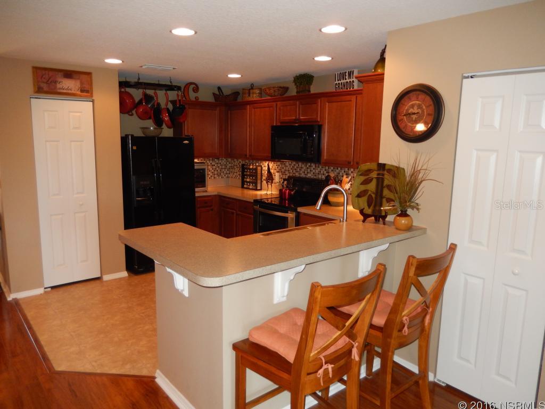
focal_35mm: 25
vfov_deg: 54.9
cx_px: 272
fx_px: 394
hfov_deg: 69.4
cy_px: 204
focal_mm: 4.5
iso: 220
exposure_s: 1/30
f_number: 3.4
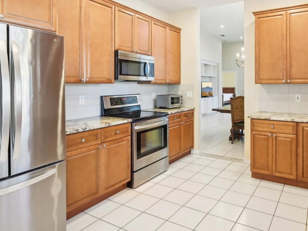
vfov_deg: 55.9
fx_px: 214
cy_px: 82
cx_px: 192
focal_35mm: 24
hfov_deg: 70.5
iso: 400
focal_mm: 14
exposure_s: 1/13
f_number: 8
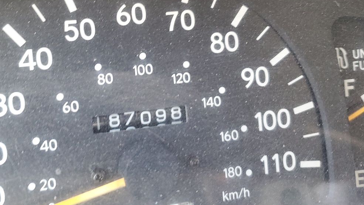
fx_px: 444
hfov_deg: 43.9
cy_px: 64
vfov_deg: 25.8
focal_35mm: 46
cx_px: 118
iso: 176
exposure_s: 1/50
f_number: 1.5
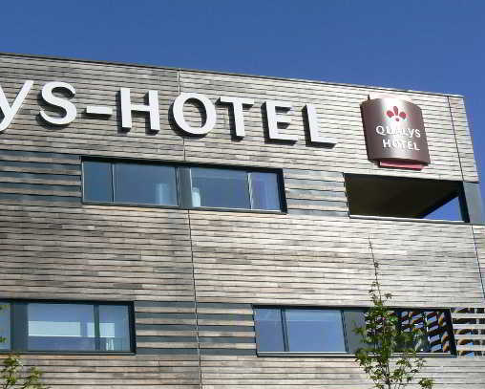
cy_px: 240
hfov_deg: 29.5
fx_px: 905
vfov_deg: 24.2
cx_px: 122
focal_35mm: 63
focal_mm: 6.9
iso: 80
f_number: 7.1
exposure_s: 1/400
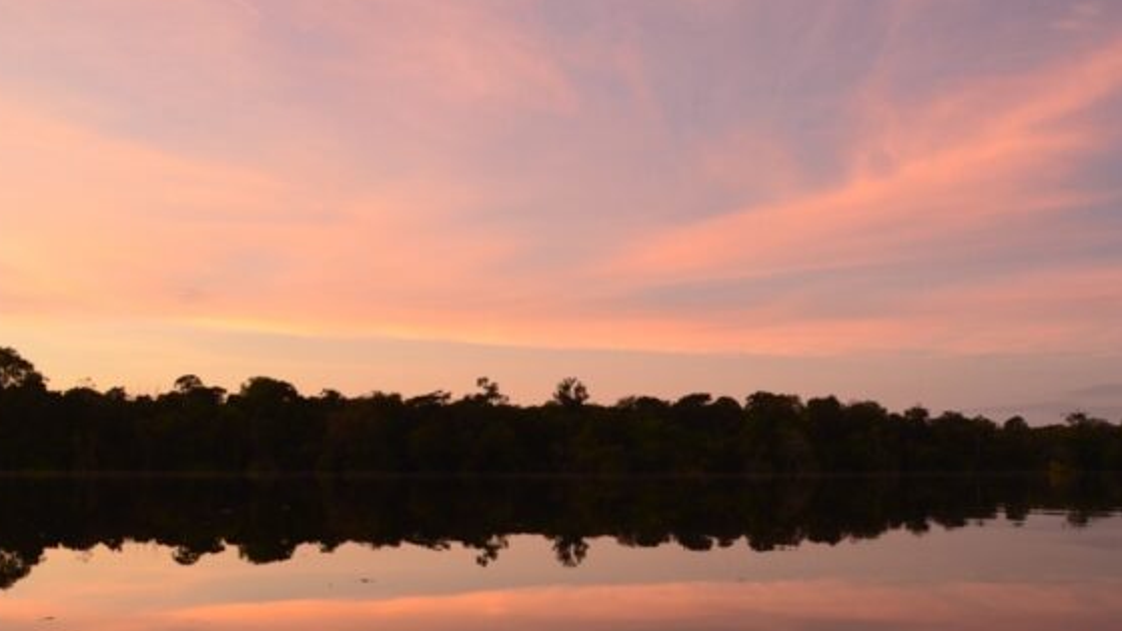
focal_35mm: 43
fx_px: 1279
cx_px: 611
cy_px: 404
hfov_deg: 47.3
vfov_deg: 27.6
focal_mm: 20
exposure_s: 1/60
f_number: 4
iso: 400
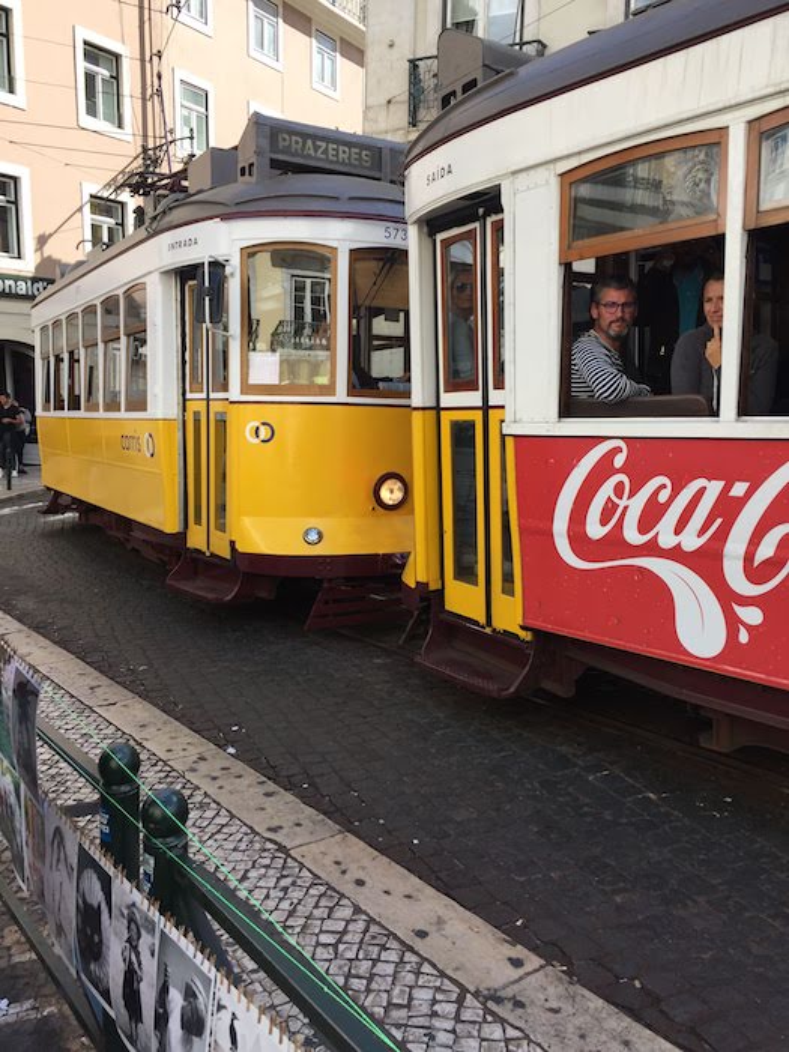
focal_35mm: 29
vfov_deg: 61.7
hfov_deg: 48.2
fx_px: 881
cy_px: 526
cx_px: 394
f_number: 2.2
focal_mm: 4.15
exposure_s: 1/590
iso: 32
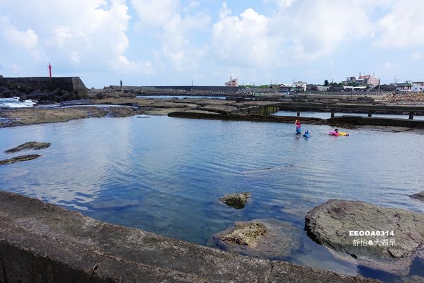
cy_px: 142
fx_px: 283
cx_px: 212
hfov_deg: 73.8
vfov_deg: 53.1
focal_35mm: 24
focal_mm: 8.8
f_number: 4
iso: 125
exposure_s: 1/800
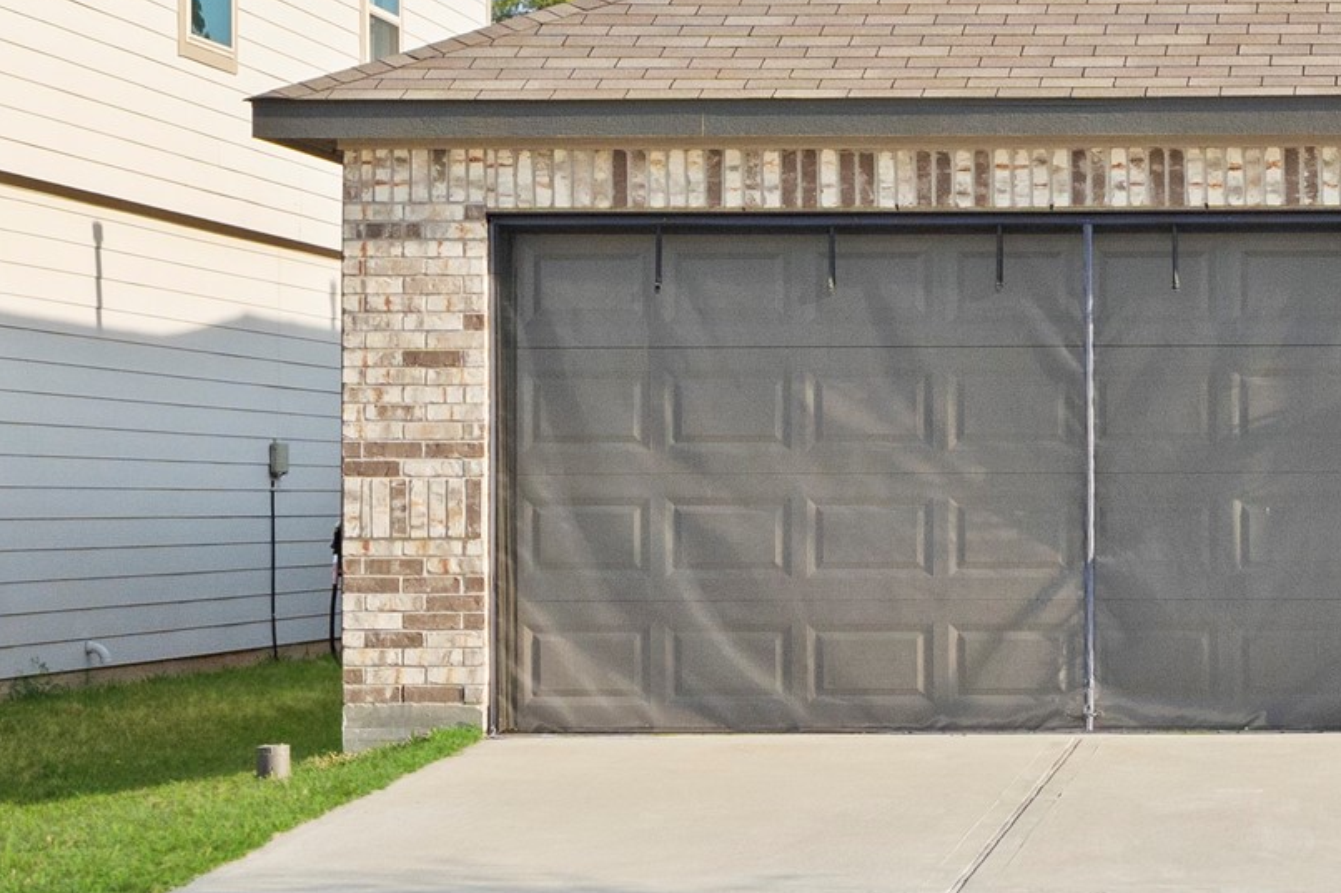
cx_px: 1366
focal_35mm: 97
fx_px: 3612
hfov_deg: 20.3
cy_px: 434
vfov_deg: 14.1
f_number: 8
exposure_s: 1/1000
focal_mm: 24
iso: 800
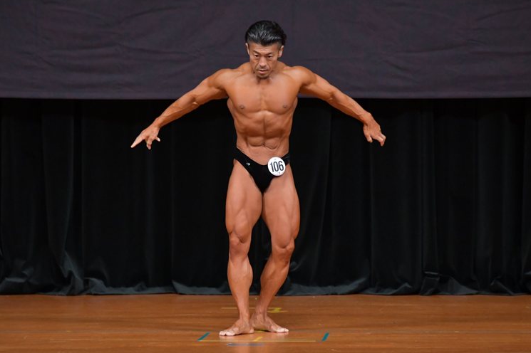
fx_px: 4600
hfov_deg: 6.6
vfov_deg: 4.4
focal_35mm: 312
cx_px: 263
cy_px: 178
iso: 4000
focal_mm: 200
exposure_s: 1/400
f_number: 5.6
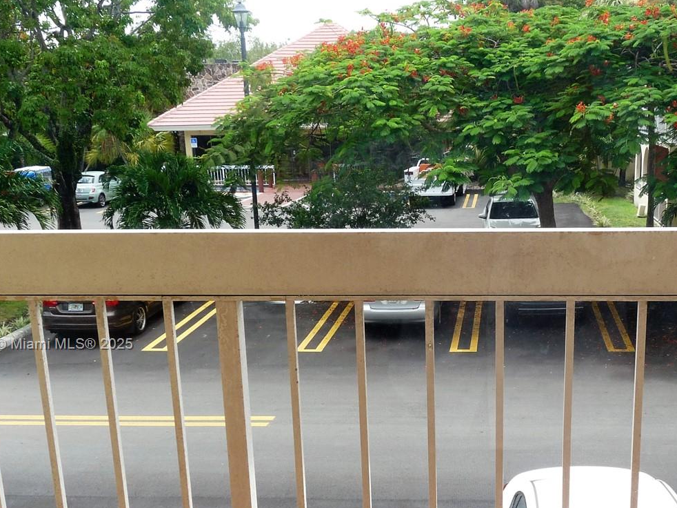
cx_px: 464
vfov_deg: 32.5
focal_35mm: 44
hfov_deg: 42.2
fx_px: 860
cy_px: 345
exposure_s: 1/200
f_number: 4
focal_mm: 4.8
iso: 100
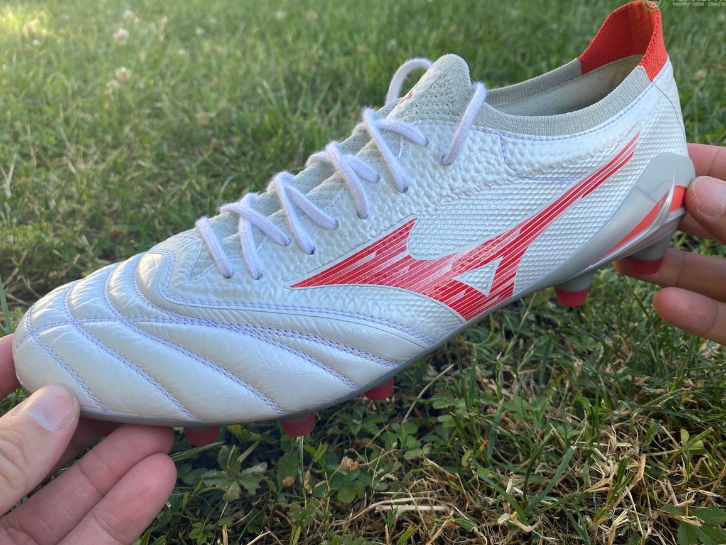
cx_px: 372
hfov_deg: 65.3
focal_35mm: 27
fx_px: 566
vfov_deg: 51.4
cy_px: 268
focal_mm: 4.25
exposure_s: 1/287
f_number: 1.8
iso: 32
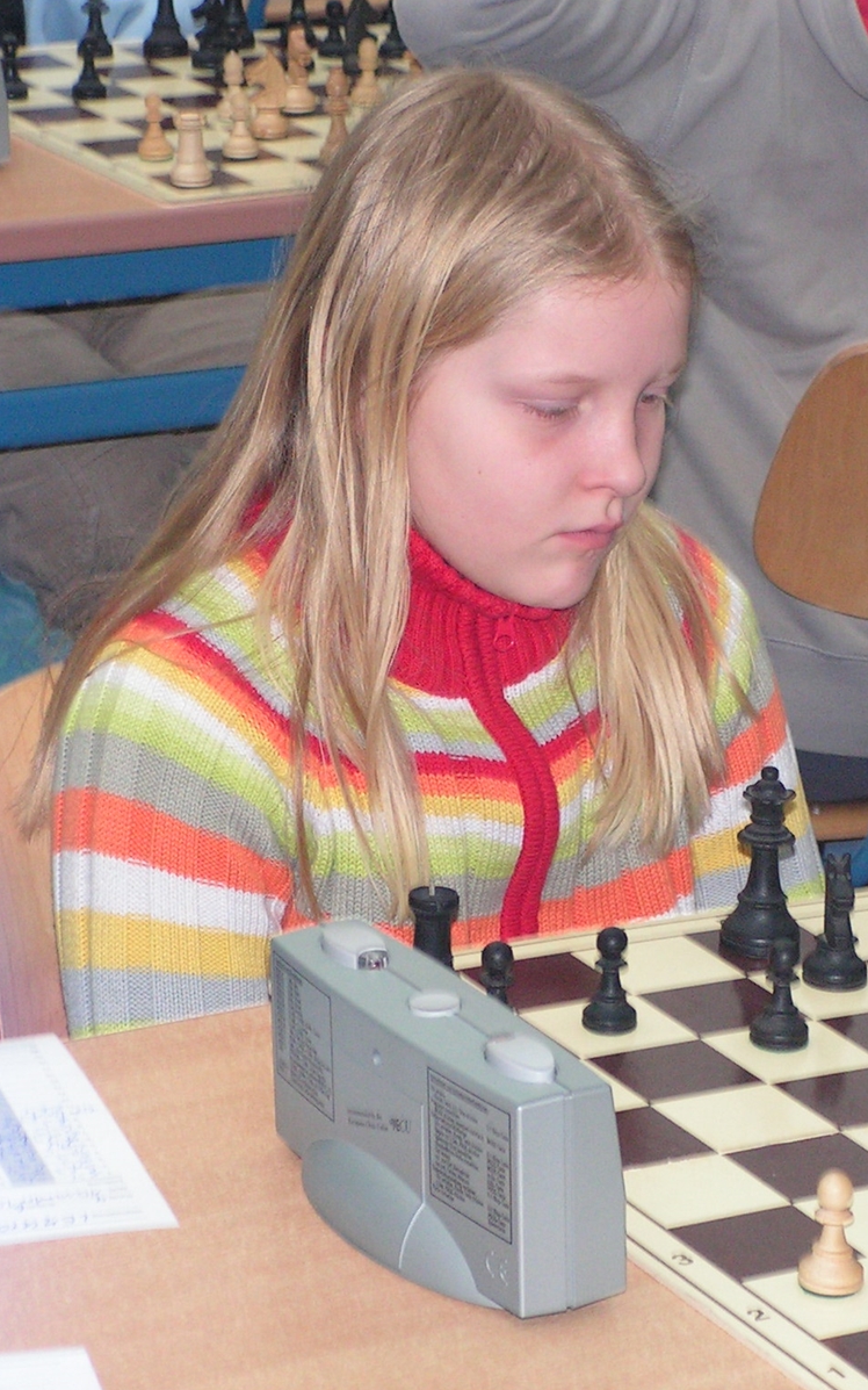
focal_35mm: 153
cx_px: 596
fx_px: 5792
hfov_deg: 8.6
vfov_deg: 13.7
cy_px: 694
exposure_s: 1/100
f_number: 3.4
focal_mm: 18.1
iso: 200
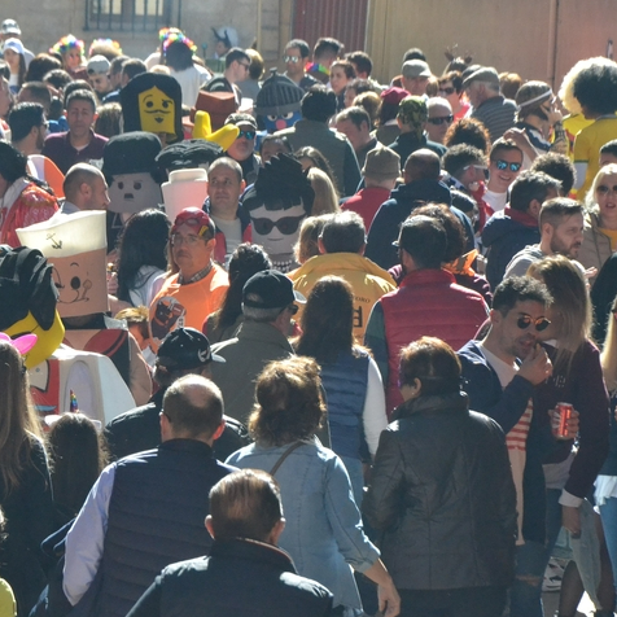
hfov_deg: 7.8
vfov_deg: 7.8
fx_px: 4532
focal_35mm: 225
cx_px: 109
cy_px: 297
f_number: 10
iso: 3200
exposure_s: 1/1600
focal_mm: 105
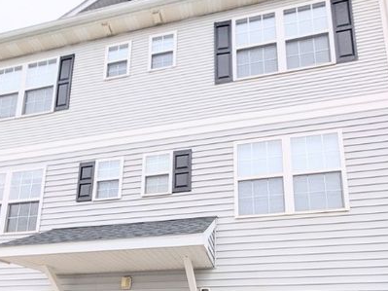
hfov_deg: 81.7
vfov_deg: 52.8
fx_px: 224
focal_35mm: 20
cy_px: 288
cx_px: 206
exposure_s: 1/2020
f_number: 1.7
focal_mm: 2.02
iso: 56
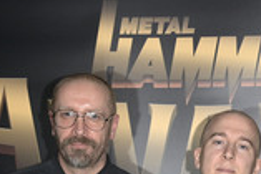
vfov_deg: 12.2
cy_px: 235
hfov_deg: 18.5
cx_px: 230
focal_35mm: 109
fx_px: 791
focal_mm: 38
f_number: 6.3
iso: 640
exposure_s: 1/200
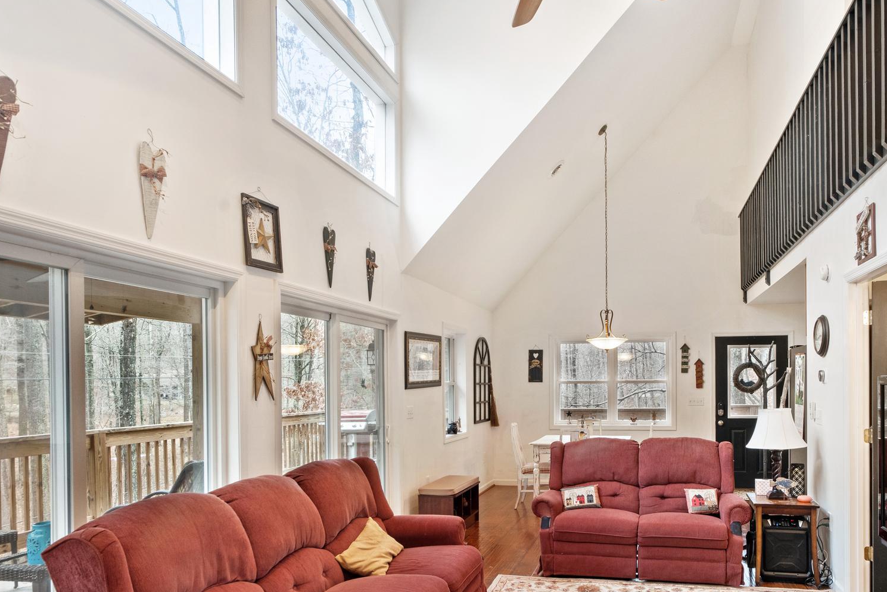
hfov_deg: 77.6
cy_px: 354
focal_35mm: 22
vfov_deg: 56.8
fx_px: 542
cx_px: 538
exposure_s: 1/15
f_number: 9
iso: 800
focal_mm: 16
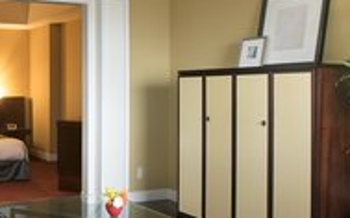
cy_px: 83
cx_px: -13
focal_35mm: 44
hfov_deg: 39.1
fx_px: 420
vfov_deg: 29.1
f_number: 8
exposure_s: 1/4
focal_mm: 17
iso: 200
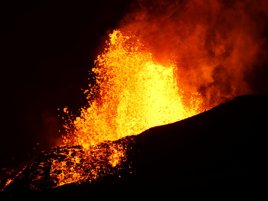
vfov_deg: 12.3
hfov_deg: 16.4
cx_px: 134
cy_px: 100
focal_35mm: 120
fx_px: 929
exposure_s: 1/100
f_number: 5.1
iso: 400
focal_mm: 60
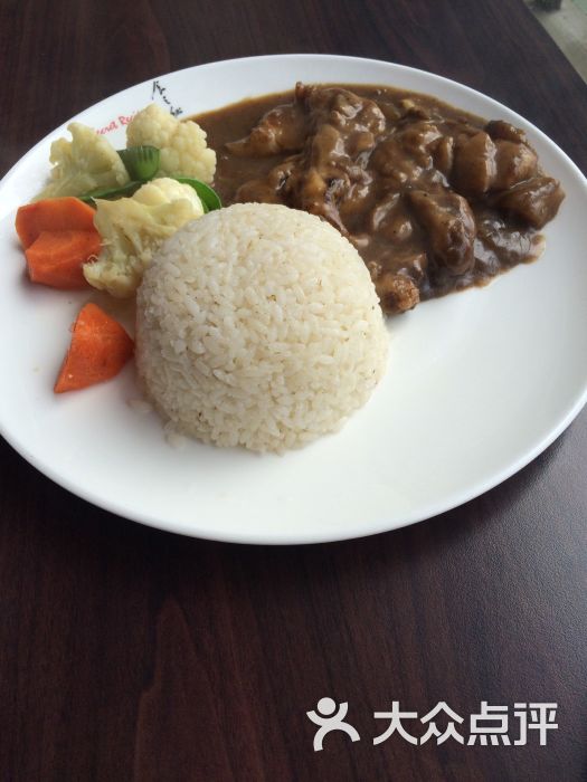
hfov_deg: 48.2
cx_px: 294
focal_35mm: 29
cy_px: 391
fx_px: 656
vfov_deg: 61.7
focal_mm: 4.15
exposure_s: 1/838
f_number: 2.2
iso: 32
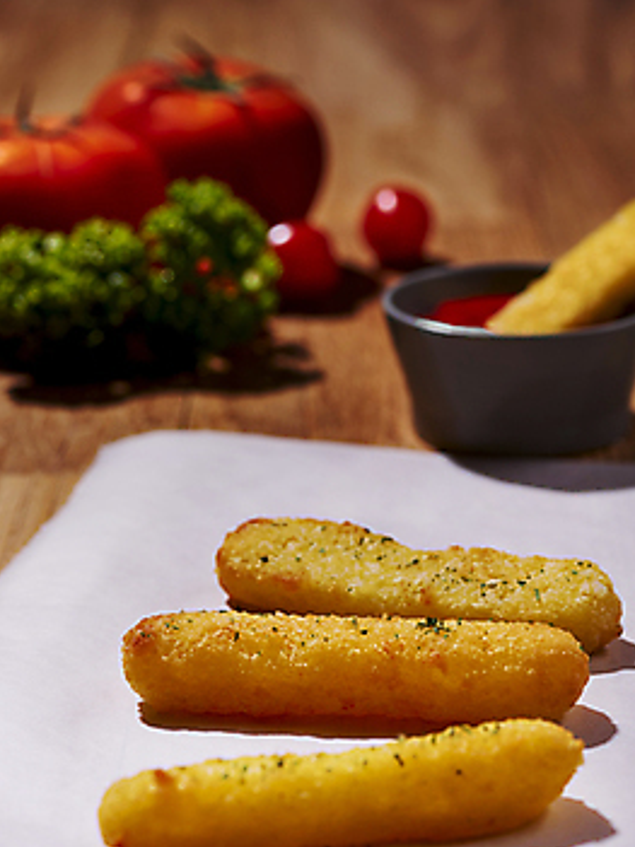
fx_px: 2814
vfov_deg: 17.1
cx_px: 320
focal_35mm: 115
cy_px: 461
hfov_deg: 12.9
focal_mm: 105
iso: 40
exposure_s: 1/125
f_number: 10
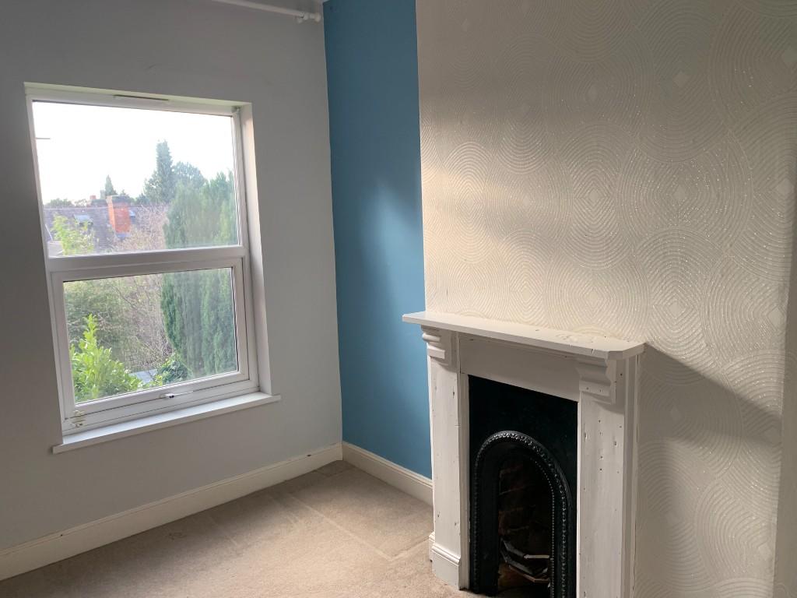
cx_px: 398
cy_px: 299
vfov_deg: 53.1
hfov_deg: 67.3
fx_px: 599
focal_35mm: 26
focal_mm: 4.25
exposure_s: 1/121
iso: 80
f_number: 1.8
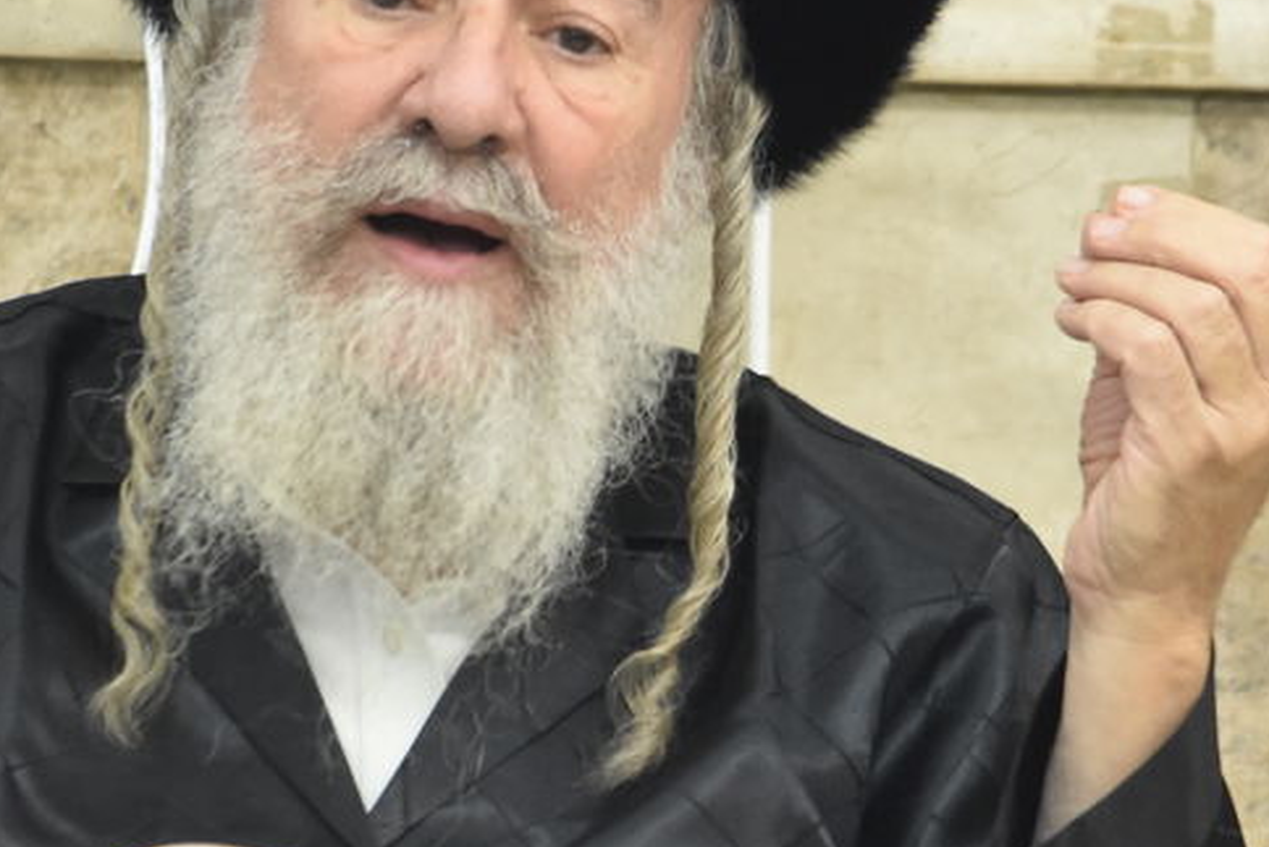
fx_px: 25225
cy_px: 448
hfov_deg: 2.9
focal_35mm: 715
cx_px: 351
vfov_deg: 1.9
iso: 1600
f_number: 5.6
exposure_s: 1/100
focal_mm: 165
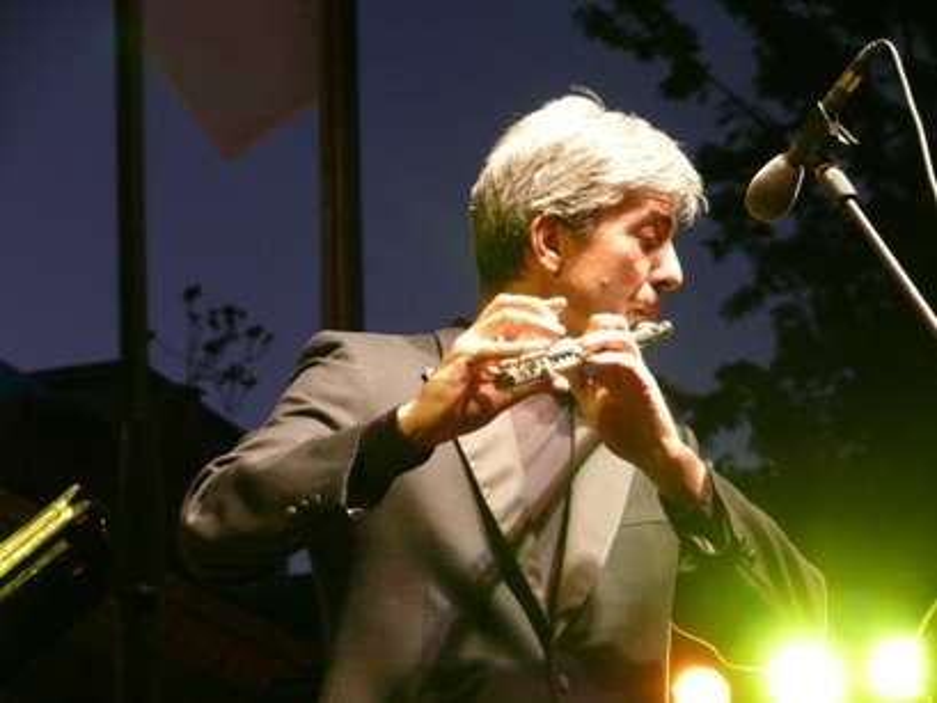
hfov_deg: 16.0
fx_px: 3330
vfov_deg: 12.1
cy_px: 352
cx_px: 468
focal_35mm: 123
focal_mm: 26
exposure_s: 1/50
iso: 400
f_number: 3.6
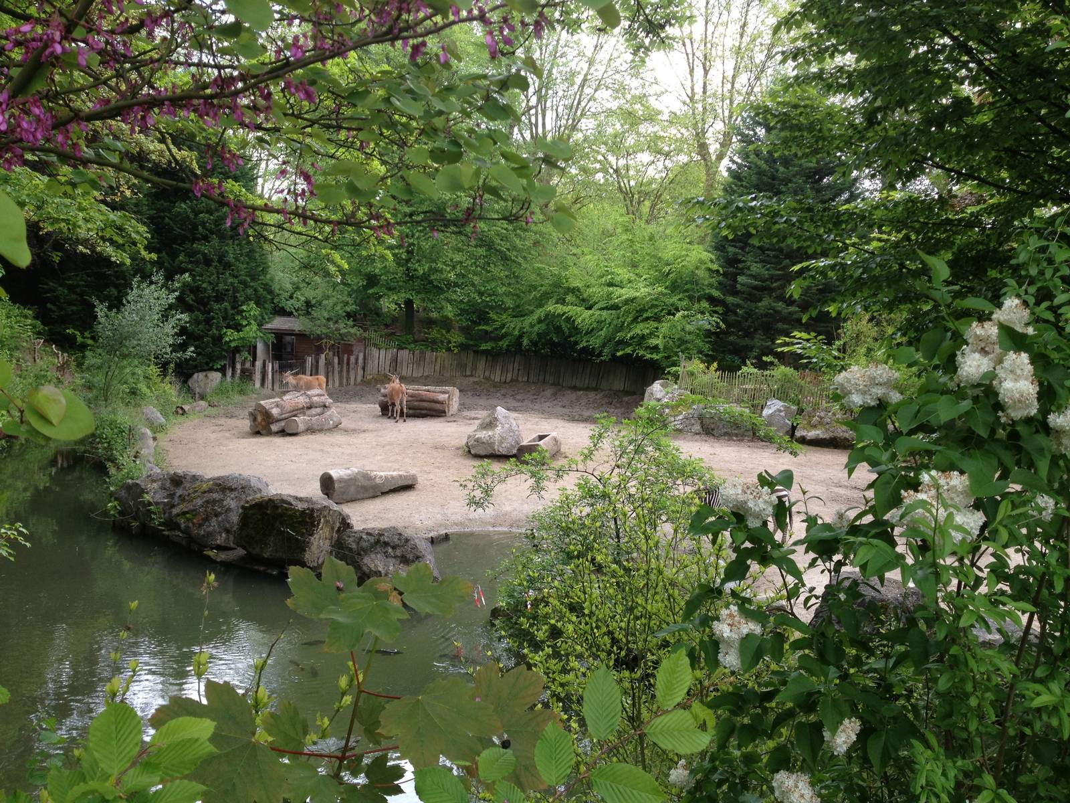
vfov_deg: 40.7
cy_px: 402
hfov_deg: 52.6
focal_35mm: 35
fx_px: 1082
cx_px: 535
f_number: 2.4
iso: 50
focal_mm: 4.28
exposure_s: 1/143
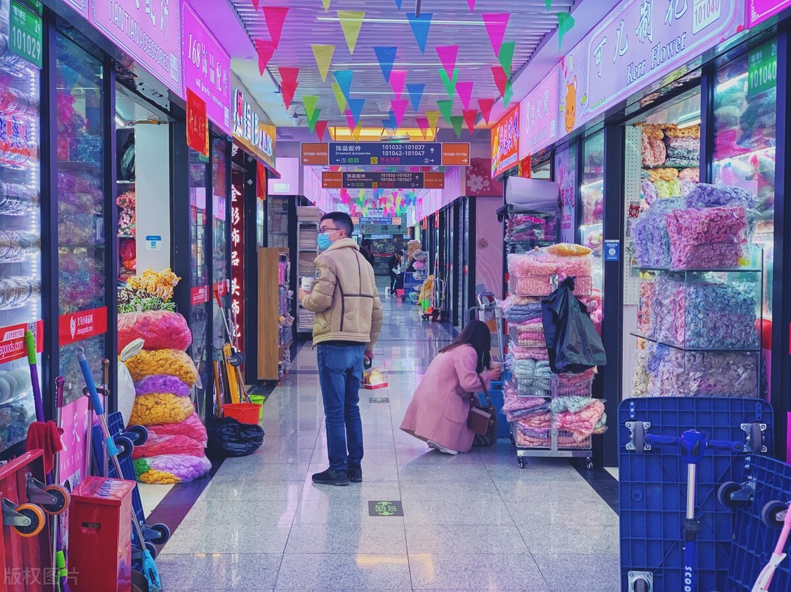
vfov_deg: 28.0
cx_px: 396
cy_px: 296
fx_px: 1187
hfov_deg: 36.8
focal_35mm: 52
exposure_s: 1/100
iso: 100
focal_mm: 6
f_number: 2.4
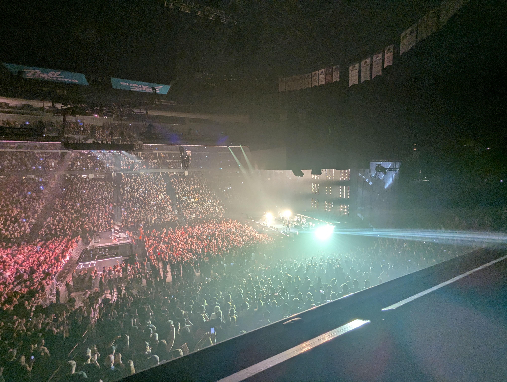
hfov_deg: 94.4
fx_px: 235
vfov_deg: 78.2
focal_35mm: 16
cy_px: 191
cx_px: 254
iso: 105
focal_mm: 2.35
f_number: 2.2
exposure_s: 1/52.2
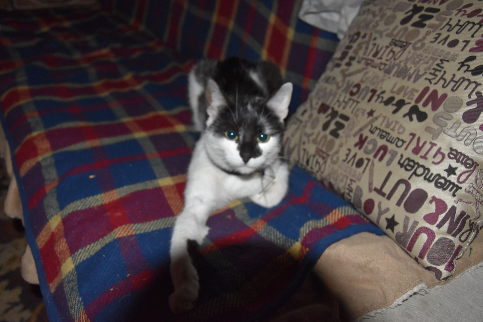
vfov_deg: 41.7
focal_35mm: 32
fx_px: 423
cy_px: 161
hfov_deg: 59.5
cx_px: 242
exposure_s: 1/60
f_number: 3.8
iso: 2000
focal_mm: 21
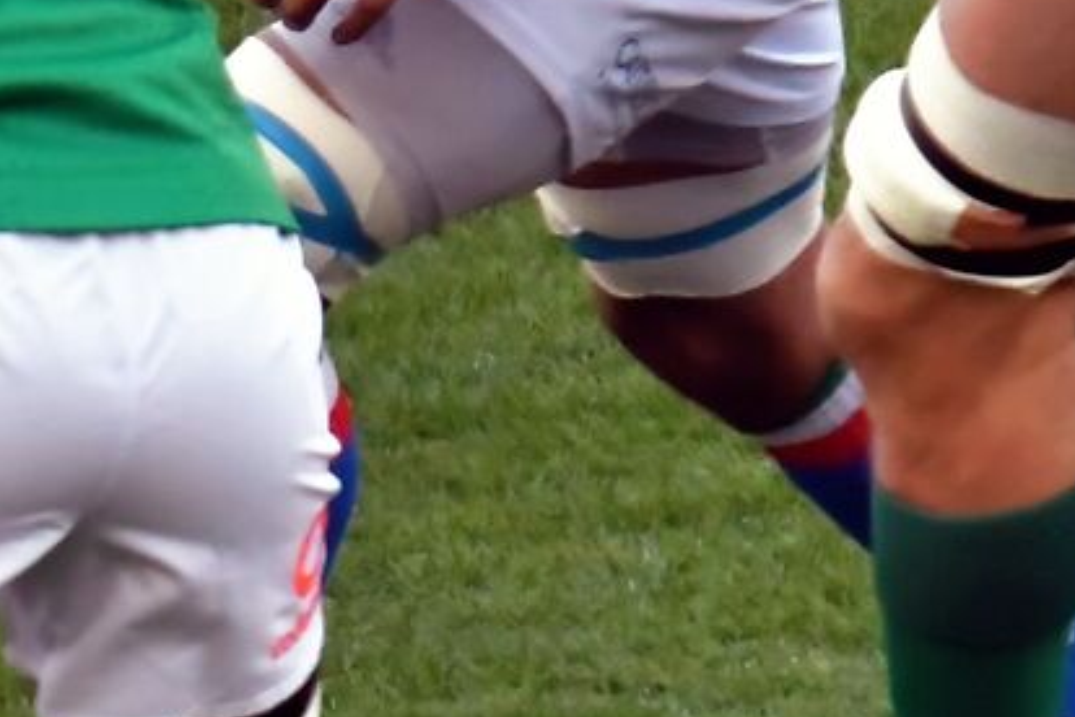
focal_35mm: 3652
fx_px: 109044
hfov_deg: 0.6
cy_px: 210
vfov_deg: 0.4
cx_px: -1252
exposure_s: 1/1250
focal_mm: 420
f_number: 7.1
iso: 4000
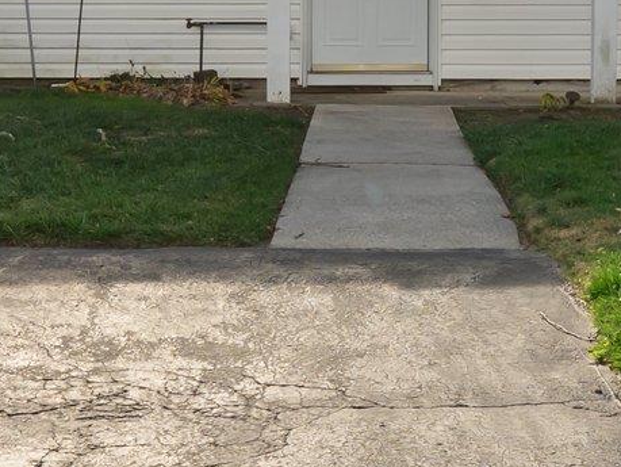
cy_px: 74
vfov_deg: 16.3
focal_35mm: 90
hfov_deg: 21.8
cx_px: 322
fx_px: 1616
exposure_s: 1/200
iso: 500
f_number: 10
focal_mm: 14
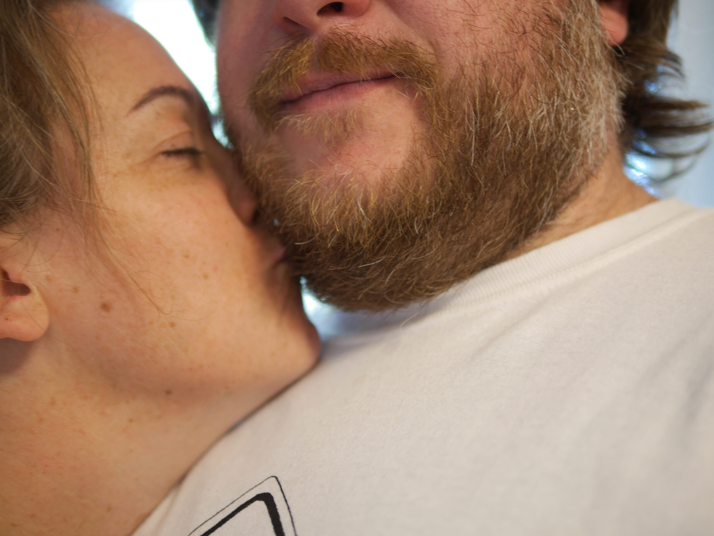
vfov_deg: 29.1
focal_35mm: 50
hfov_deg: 38.2
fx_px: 1031
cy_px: 268
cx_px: 357
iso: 200
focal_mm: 25
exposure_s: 1/60
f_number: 1.4
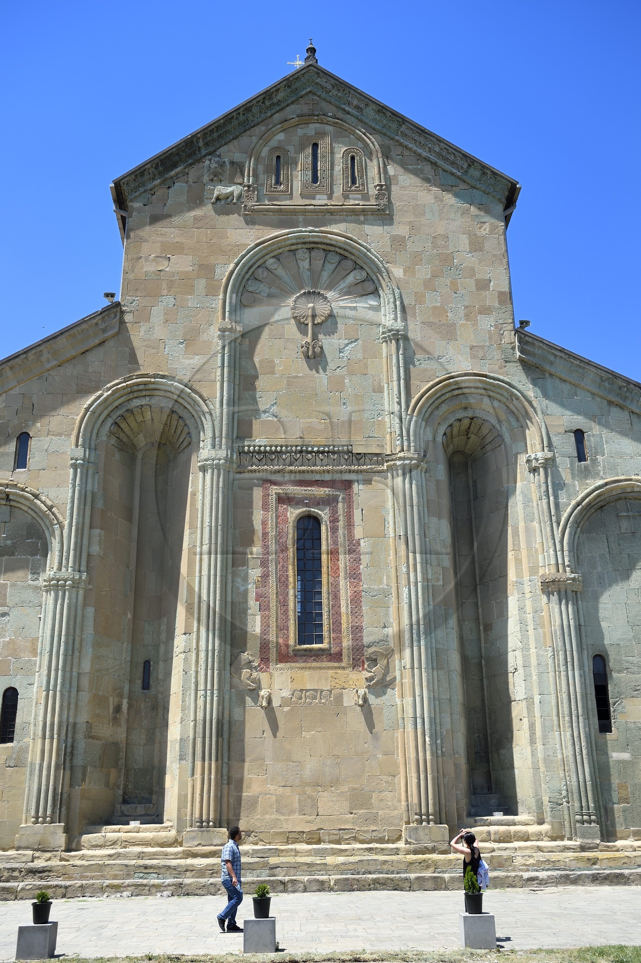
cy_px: 482
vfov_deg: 55.8
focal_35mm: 34
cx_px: 320
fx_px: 909
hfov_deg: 38.8
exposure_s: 1/800
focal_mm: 34
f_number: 5.6
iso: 200
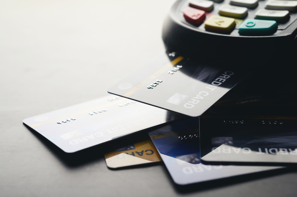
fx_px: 495
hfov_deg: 33.4
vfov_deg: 22.6
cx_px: 148
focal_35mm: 60
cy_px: 98
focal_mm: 60
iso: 100
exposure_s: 1/160
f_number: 9
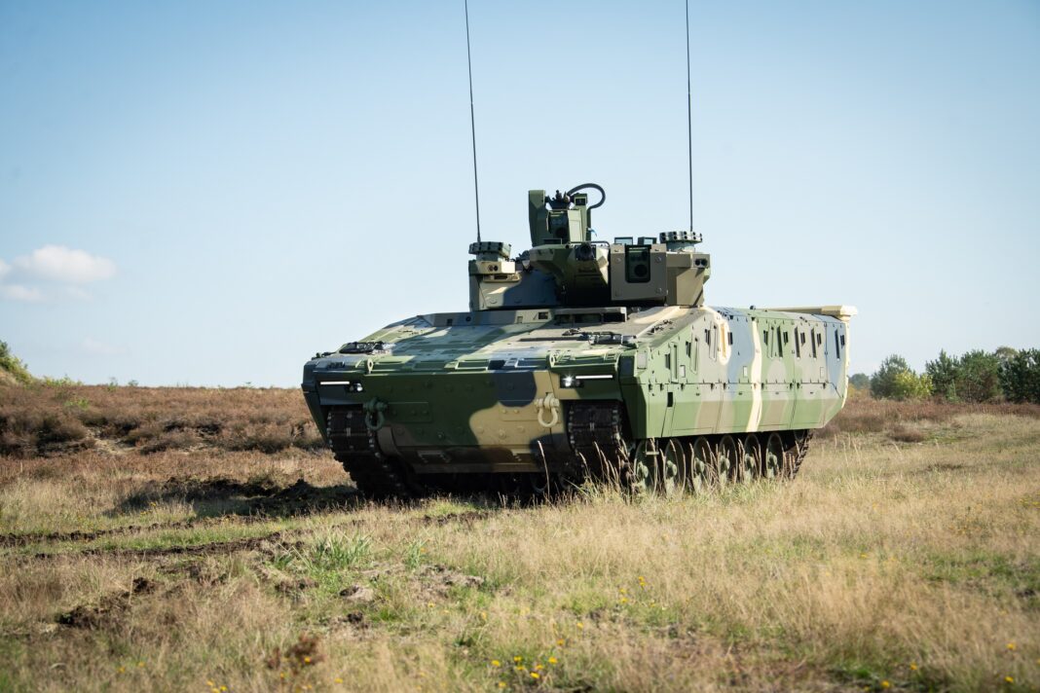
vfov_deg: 15.2
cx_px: 520
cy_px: 346
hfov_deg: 22.6
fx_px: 2600
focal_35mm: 90
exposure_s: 1/400
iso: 250
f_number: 8
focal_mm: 90
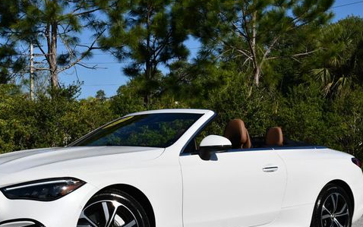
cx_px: 147
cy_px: 139
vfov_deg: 18.3
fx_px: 703
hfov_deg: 28.9
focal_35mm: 71
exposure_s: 1/400
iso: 100
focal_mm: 26
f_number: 10
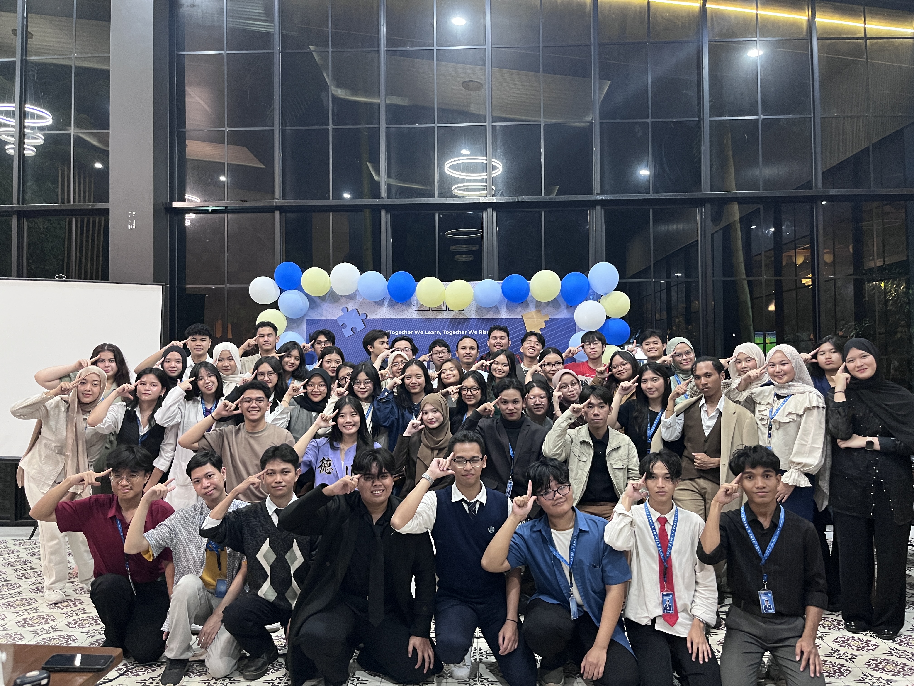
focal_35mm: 26
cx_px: 457
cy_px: 343
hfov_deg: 67.3
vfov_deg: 53.1
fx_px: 687
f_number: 1.6
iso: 500
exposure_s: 1/33
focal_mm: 5.1
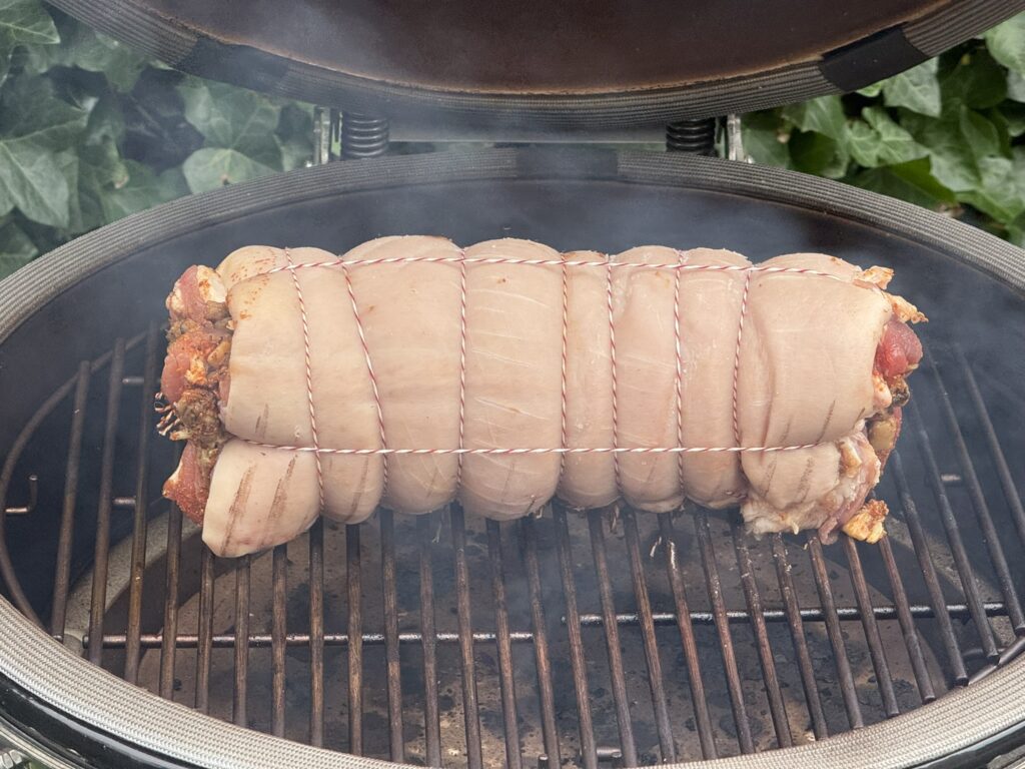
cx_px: 512
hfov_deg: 16.4
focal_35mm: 120
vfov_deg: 12.3
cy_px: 384
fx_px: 3553
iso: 250
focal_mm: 15.66
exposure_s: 1/92
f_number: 2.8
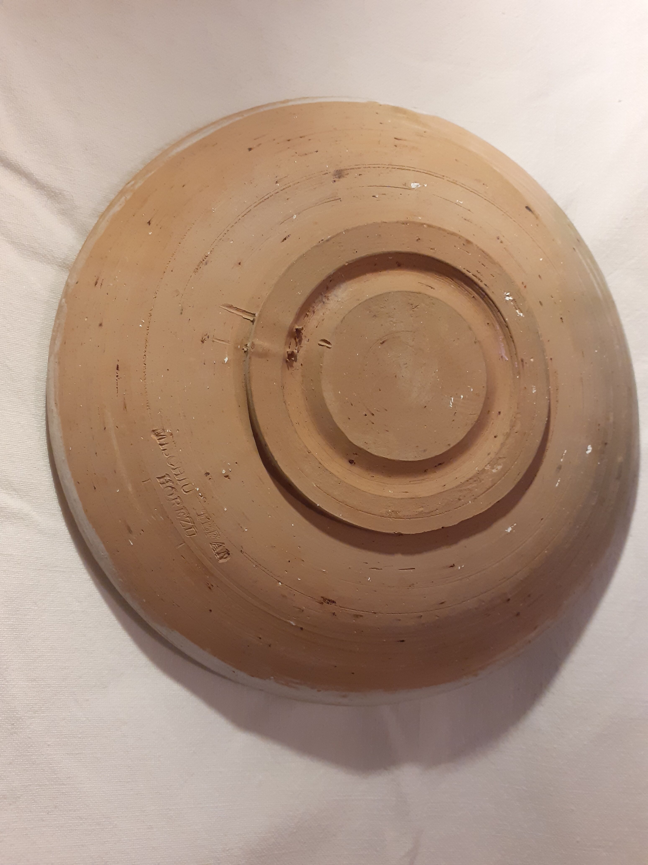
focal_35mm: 27
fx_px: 674
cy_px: 432
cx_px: 324
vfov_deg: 65.3
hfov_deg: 51.4
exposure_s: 1/33
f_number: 1.9
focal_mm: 3.6
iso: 200
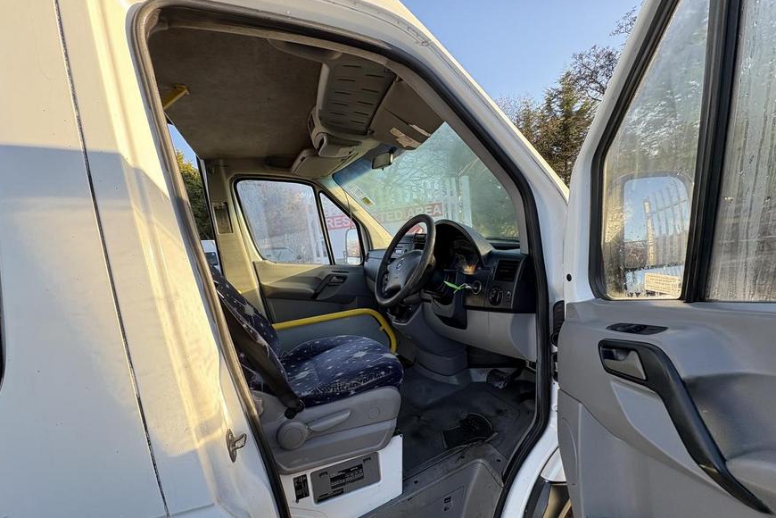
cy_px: 297
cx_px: 377
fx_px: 323
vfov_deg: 76.8
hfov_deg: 100.4
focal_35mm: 15
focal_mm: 2.22
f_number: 2.2
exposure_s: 1/129
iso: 64
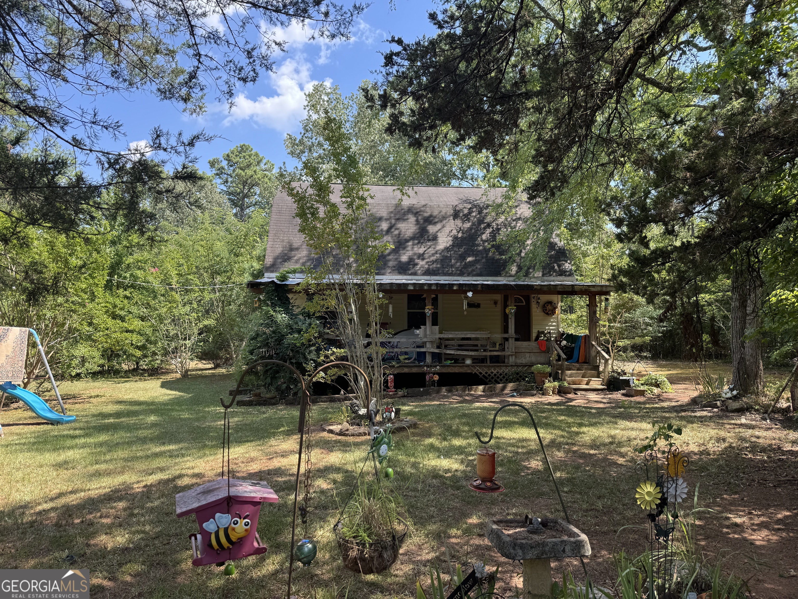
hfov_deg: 71.6
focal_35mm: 24
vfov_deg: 56.8
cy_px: 300
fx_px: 553
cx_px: 399
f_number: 1.78
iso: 80
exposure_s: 1/802
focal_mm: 6.76
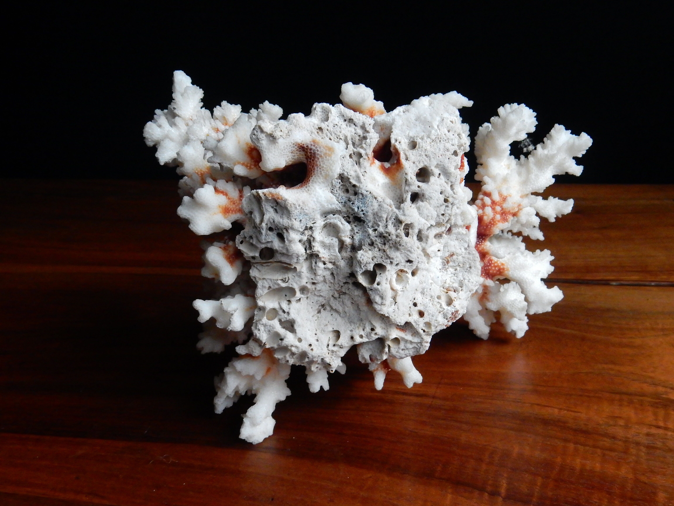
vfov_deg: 46.8
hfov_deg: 60.0
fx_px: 584
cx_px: 337
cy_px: 253
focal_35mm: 30
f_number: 4
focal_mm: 5.4
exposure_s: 1/60
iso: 800
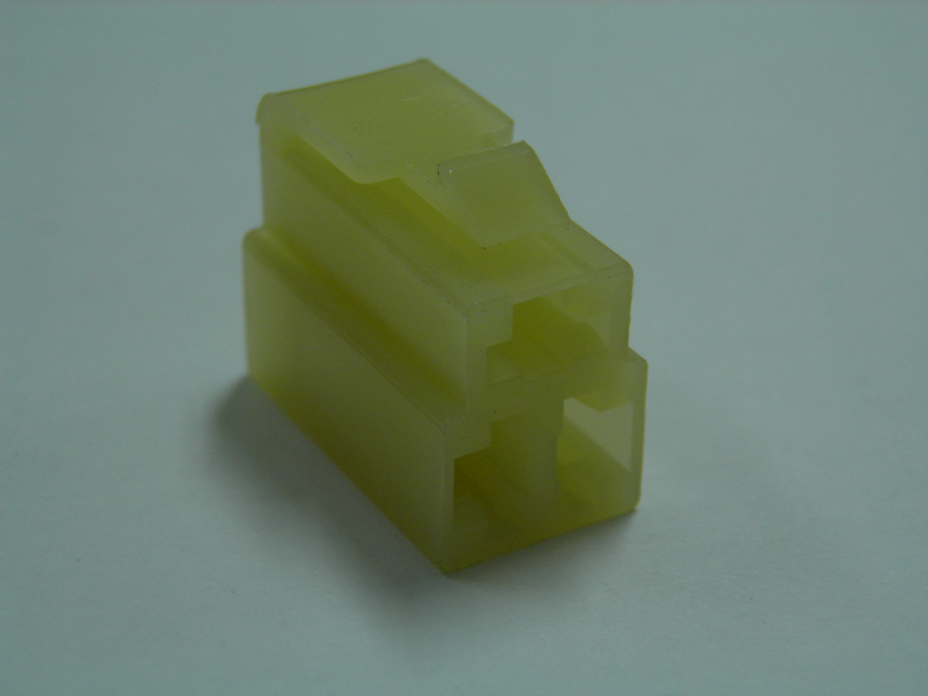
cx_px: 464
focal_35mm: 84
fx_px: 2252
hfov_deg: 23.3
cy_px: 348
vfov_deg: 17.6
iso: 160
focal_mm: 15.2
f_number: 3.9
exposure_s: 1/50
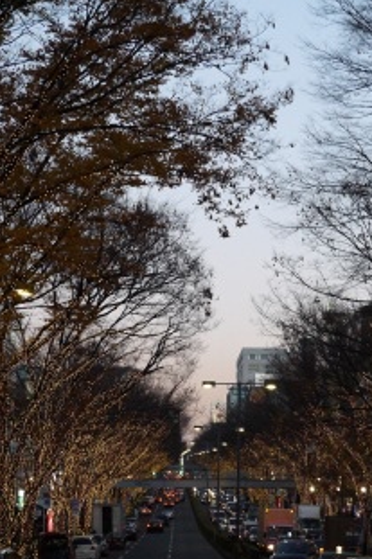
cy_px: 300
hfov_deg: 16.8
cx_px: 270
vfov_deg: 25.1
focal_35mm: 81
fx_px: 1257
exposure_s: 1/60
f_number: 5.1
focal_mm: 27
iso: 640
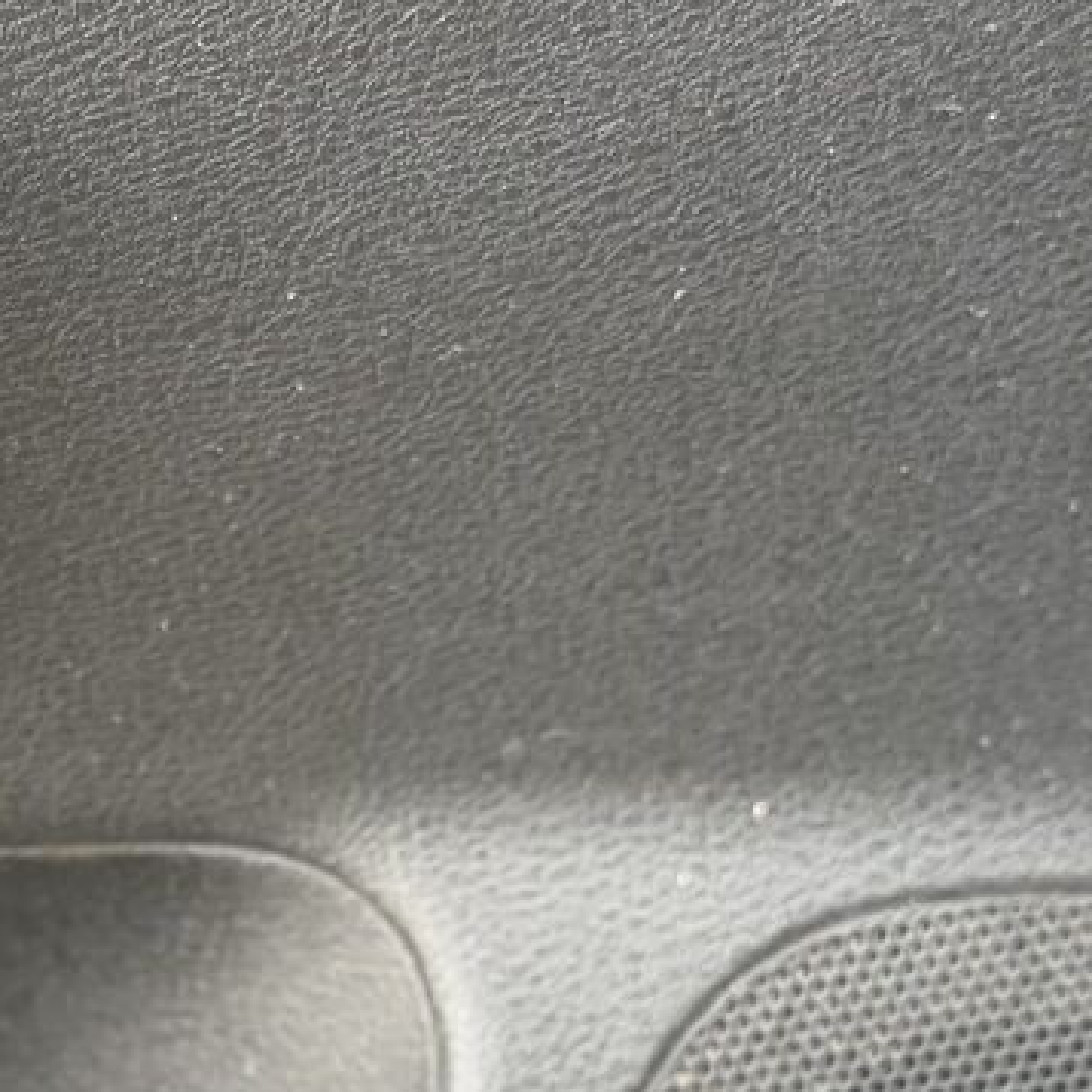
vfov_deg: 17.1
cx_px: 206
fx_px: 3605
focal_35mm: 101
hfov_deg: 17.1
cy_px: 827
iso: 200
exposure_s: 1/121
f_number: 1.78
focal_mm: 6.76
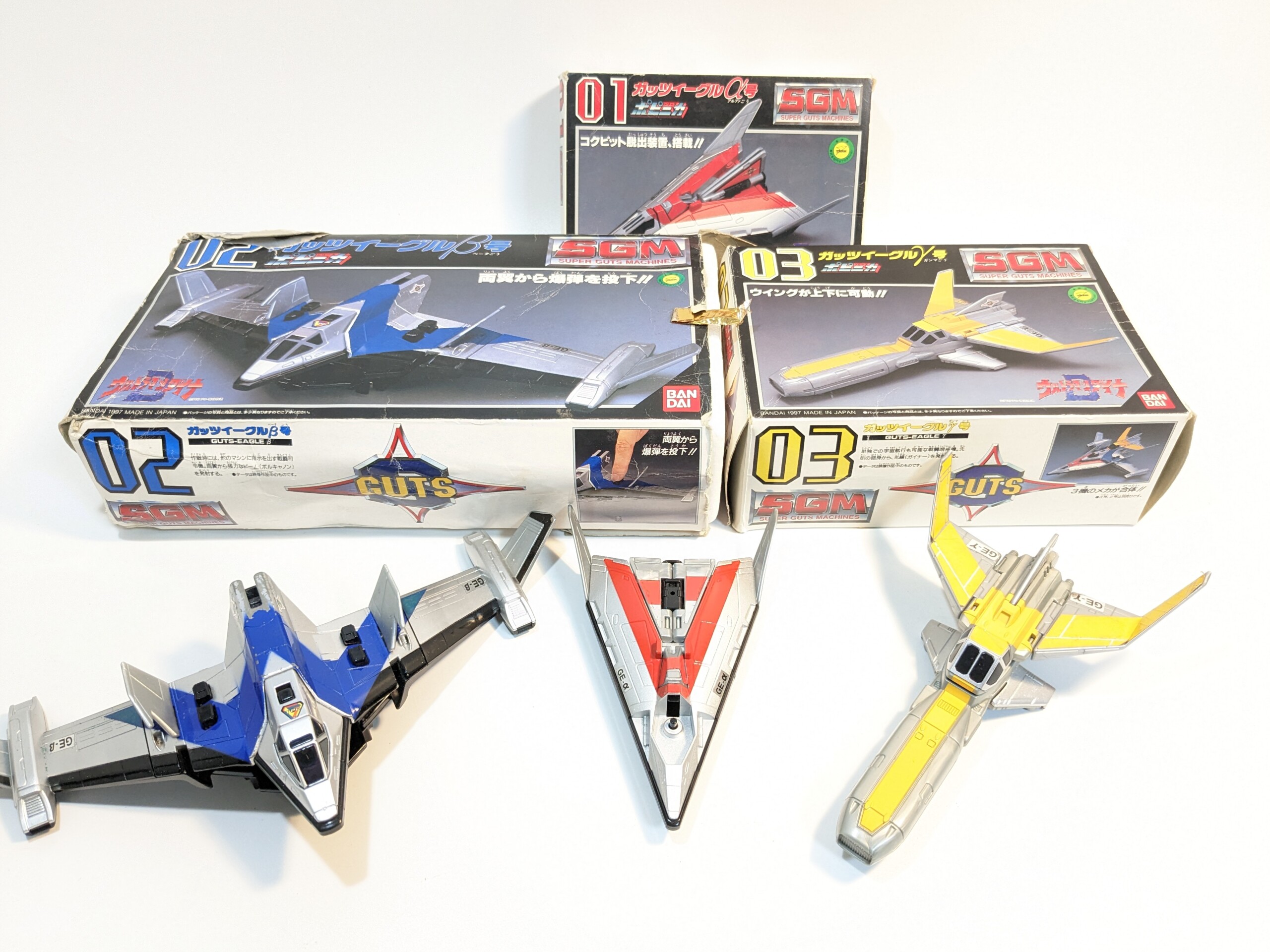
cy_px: 476
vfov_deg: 51.4
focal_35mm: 27
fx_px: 991
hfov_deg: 65.3
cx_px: 635
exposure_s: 1/99.9
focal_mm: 4.38
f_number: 1.73
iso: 226
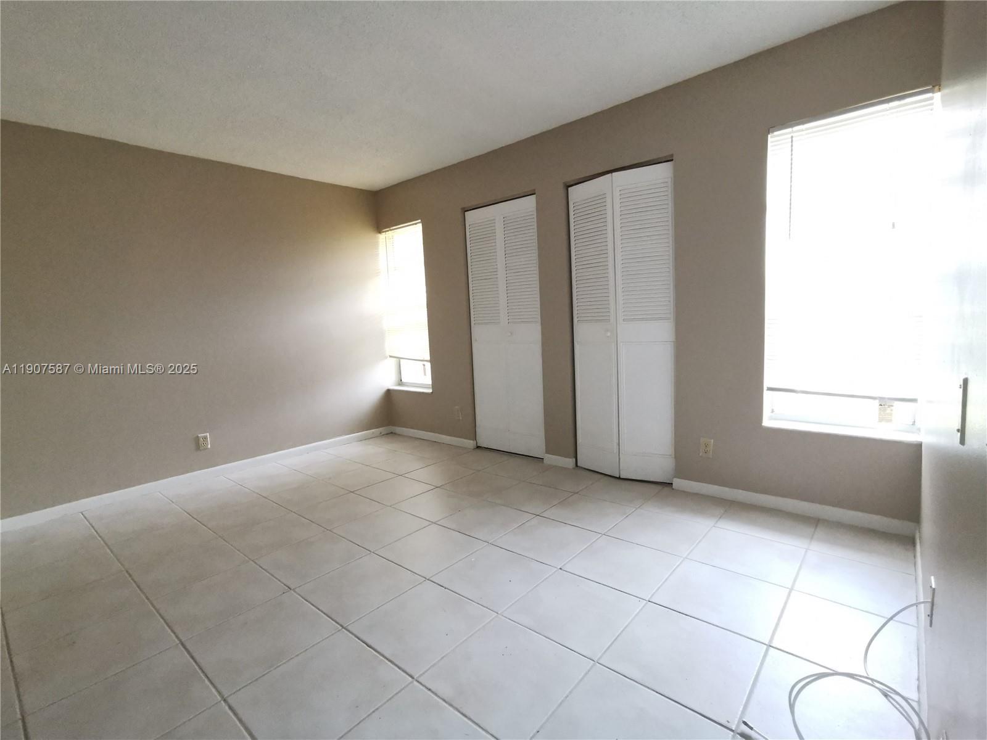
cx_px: 494
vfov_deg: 74.7
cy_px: 370
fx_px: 485
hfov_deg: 91.0
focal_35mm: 17
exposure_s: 1/24
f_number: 2.2
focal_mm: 2.23
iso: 400
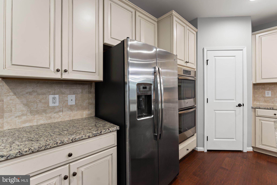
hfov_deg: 99.6
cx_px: 138
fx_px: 117
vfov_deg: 76.6
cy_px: 92
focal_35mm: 15
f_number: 8
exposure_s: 1/3
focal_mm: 15.2
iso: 640
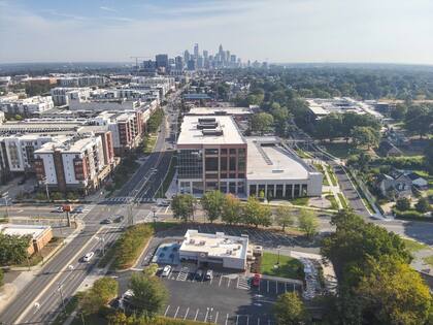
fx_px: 300
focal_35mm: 24
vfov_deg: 56.8
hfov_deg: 71.6
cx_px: 216
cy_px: 162
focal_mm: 4.4
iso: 100
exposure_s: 1/1000
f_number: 2.8
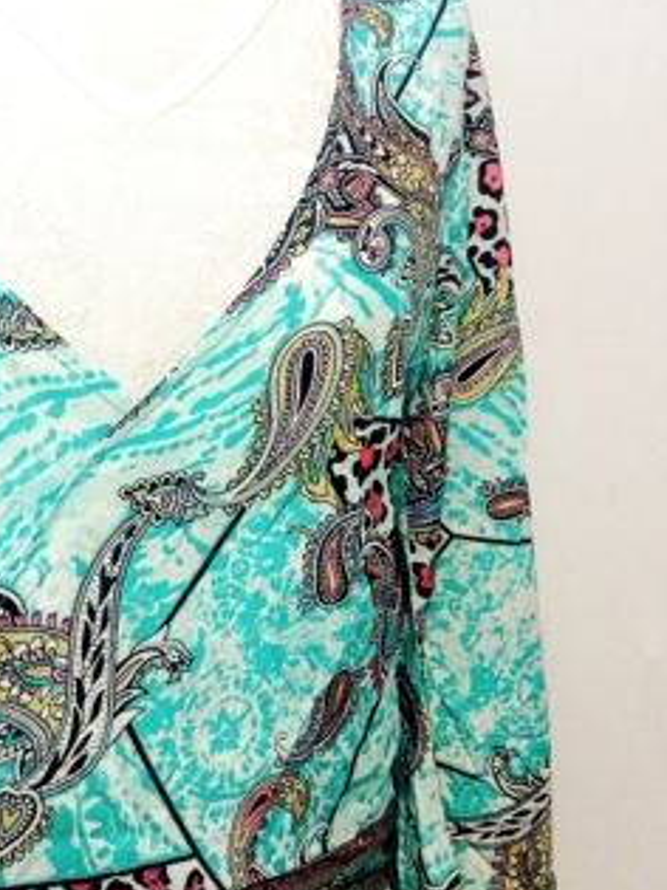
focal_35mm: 51
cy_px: 434
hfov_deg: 27.9
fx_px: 1311
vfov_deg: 37.5
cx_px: 127
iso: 158
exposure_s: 1/100
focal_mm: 4.74
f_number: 1.79
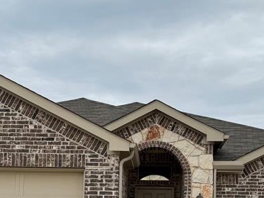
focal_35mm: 66
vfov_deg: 21.7
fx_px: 503
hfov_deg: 29.3
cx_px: 111
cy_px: 180
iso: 80
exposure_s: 1/842
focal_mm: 6.86
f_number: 1.78
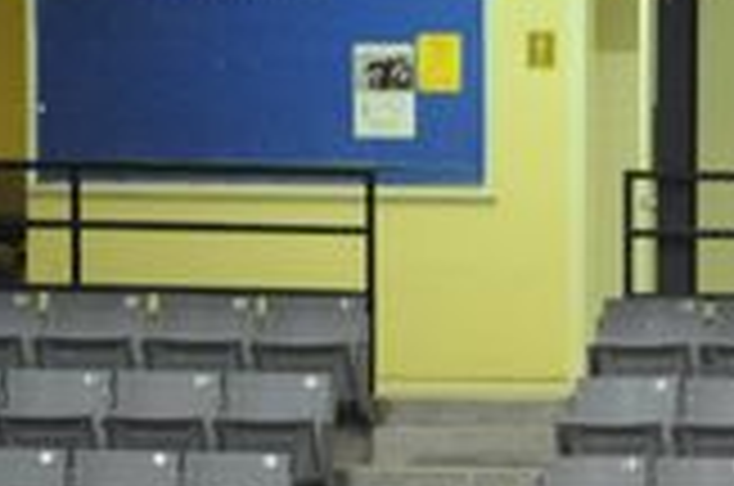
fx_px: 15994
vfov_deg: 1.7
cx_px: 838
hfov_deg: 2.6
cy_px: 891
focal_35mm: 786
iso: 6400
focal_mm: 200
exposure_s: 1/400
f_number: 2.8
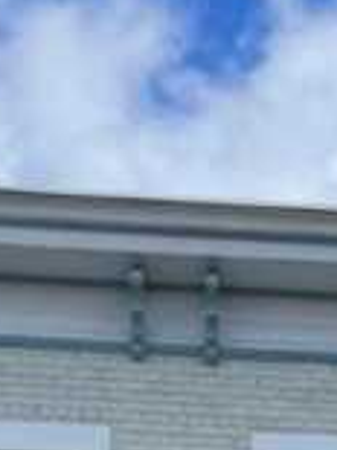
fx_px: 1677
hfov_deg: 11.3
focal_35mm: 129
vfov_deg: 12.5
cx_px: 372
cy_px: 1031
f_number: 1.6
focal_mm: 4.2
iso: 50
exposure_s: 1/3731
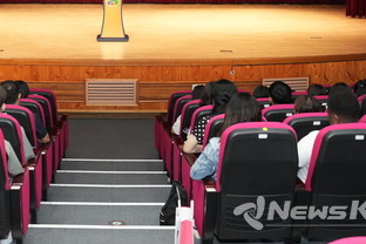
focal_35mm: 77
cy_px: 13
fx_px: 783
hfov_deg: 26.1
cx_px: 110
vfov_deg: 17.4
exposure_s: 1/200
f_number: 4
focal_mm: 40
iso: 4000
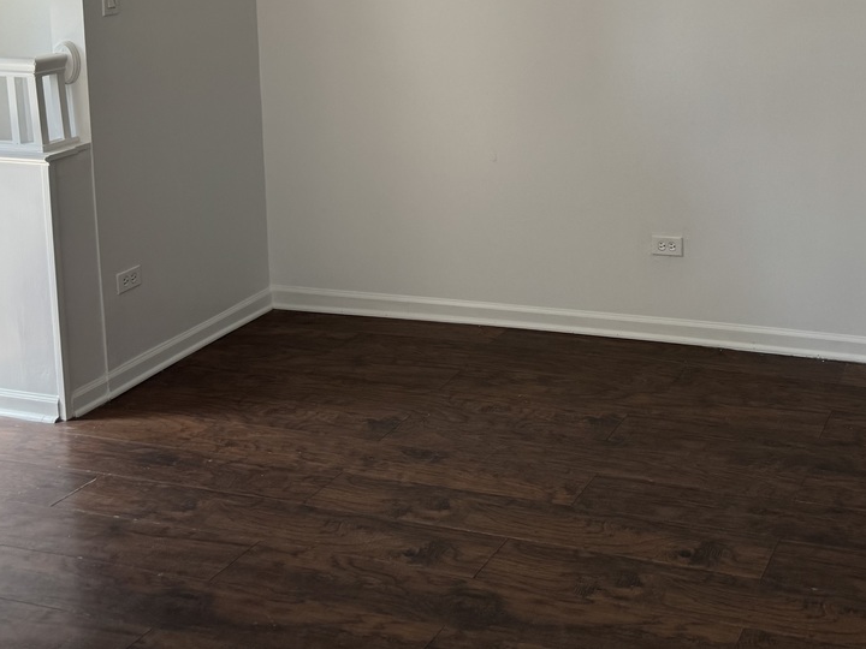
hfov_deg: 38.3
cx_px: 681
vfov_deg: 28.4
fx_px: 1201
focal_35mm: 48
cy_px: 4
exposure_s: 1/121
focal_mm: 6.76
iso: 160
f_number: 1.78
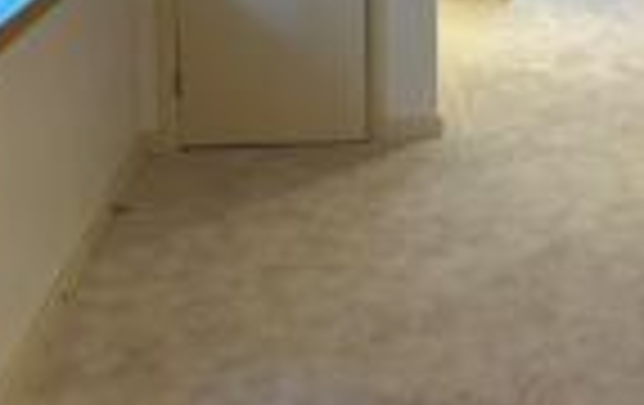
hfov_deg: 27.5
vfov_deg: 17.7
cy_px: -63
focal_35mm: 71
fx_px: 1249
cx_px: 621
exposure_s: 1/60
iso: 160
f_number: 1.78
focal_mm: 6.86
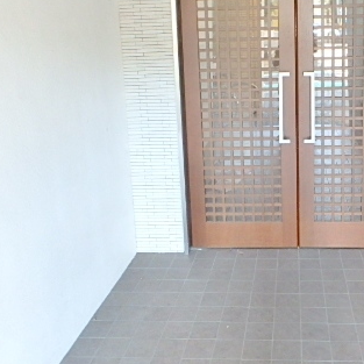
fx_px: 452
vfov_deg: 43.2
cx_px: 264
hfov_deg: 42.8
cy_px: 117
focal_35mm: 38
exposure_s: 1/30
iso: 640
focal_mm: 3.7
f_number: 3.5
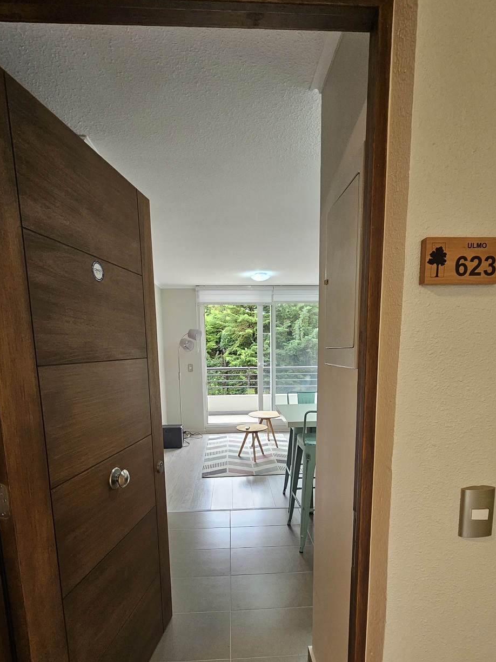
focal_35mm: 17
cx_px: 250
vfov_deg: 89.7
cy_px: 402
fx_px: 325
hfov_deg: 74.7
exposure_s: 1/71
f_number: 2.2
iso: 200
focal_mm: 2.2
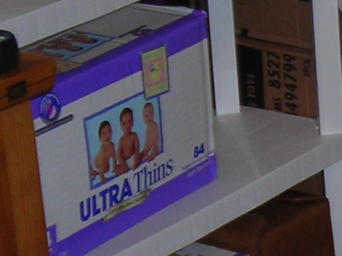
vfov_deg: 7.0
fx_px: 2064
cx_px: 526
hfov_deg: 9.2
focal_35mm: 209
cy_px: 418
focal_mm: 6.3
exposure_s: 1/60.1
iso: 69
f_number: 3.2
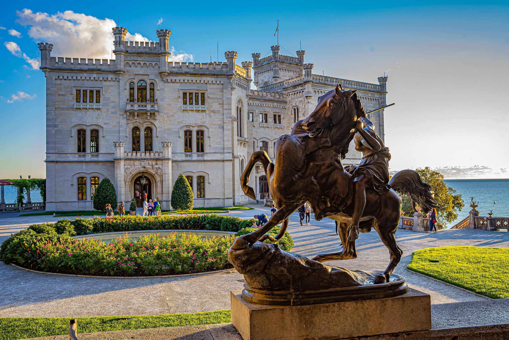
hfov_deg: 54.7
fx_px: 492
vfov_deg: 38.1
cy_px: 170
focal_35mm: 35
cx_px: 254
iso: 100
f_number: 8
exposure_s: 1/30
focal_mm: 34.8
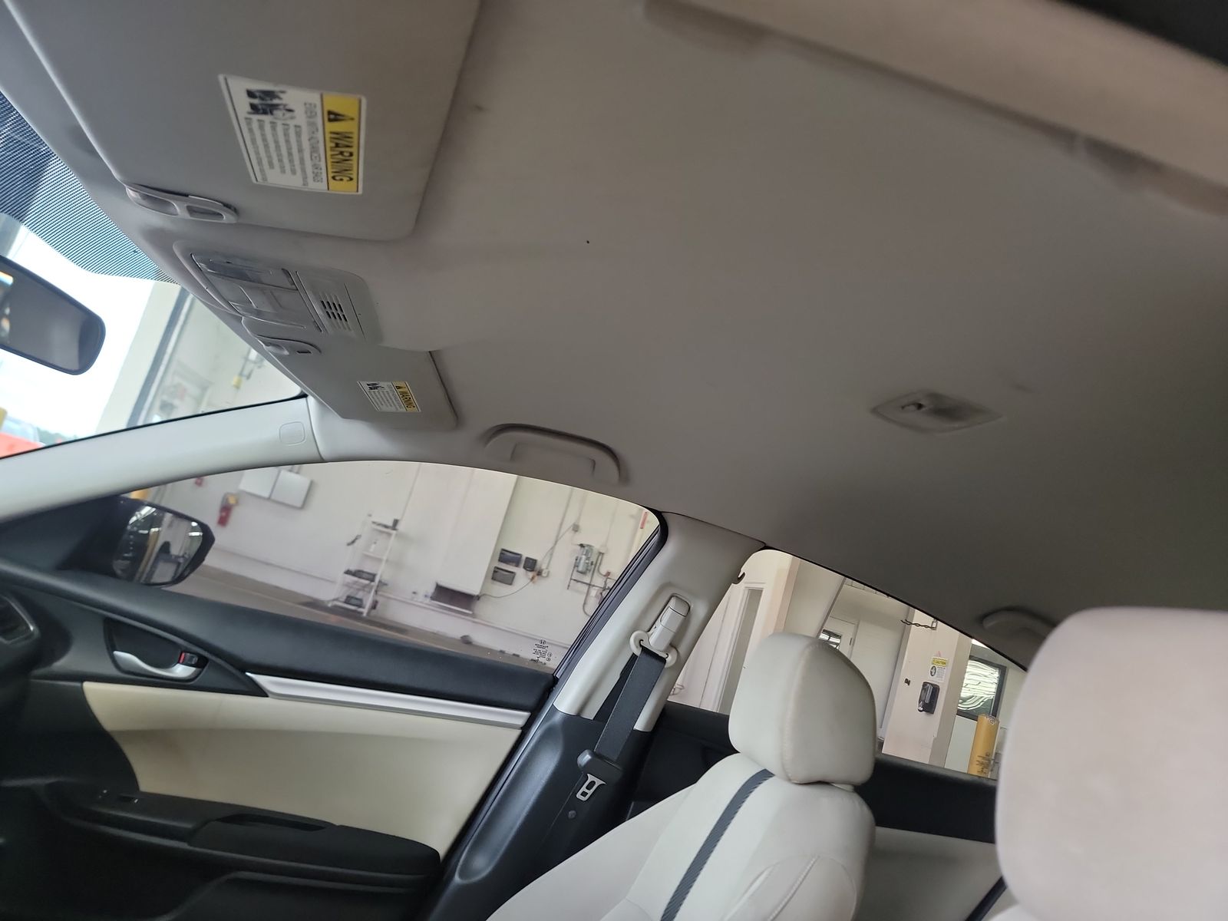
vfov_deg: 56.8
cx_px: 614
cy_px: 460
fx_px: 851
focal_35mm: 24
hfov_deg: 71.6
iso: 596
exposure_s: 1/59
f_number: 1.8
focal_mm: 6.7
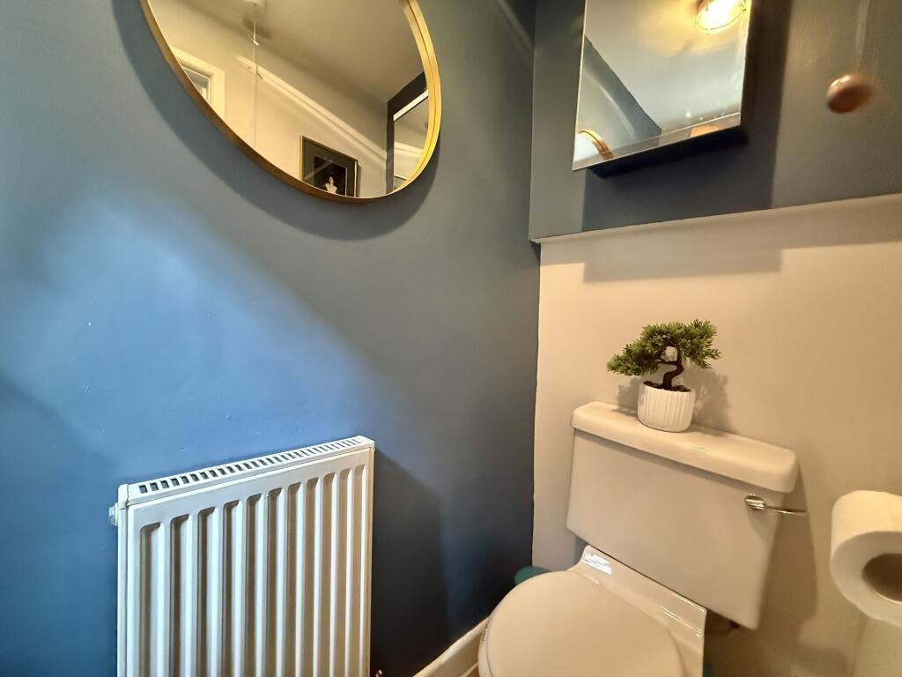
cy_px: 338
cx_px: 451
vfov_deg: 85.7
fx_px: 365
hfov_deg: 102.1
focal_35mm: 14
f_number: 2.2
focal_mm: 2.22
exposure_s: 1/50
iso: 1250
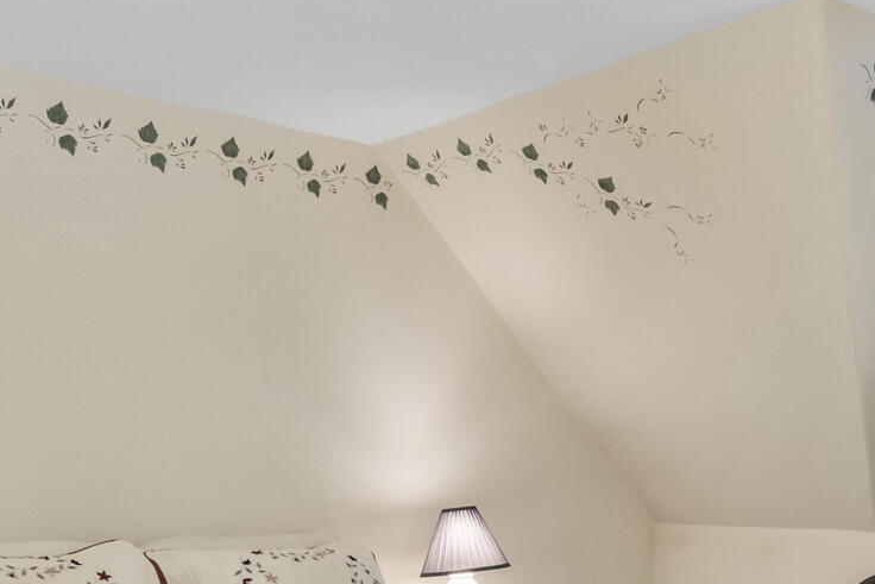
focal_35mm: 53
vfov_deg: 25.1
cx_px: 537
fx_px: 1288
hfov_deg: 37.3
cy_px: 470
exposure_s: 1/1.67
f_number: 8
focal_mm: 8.4
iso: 500
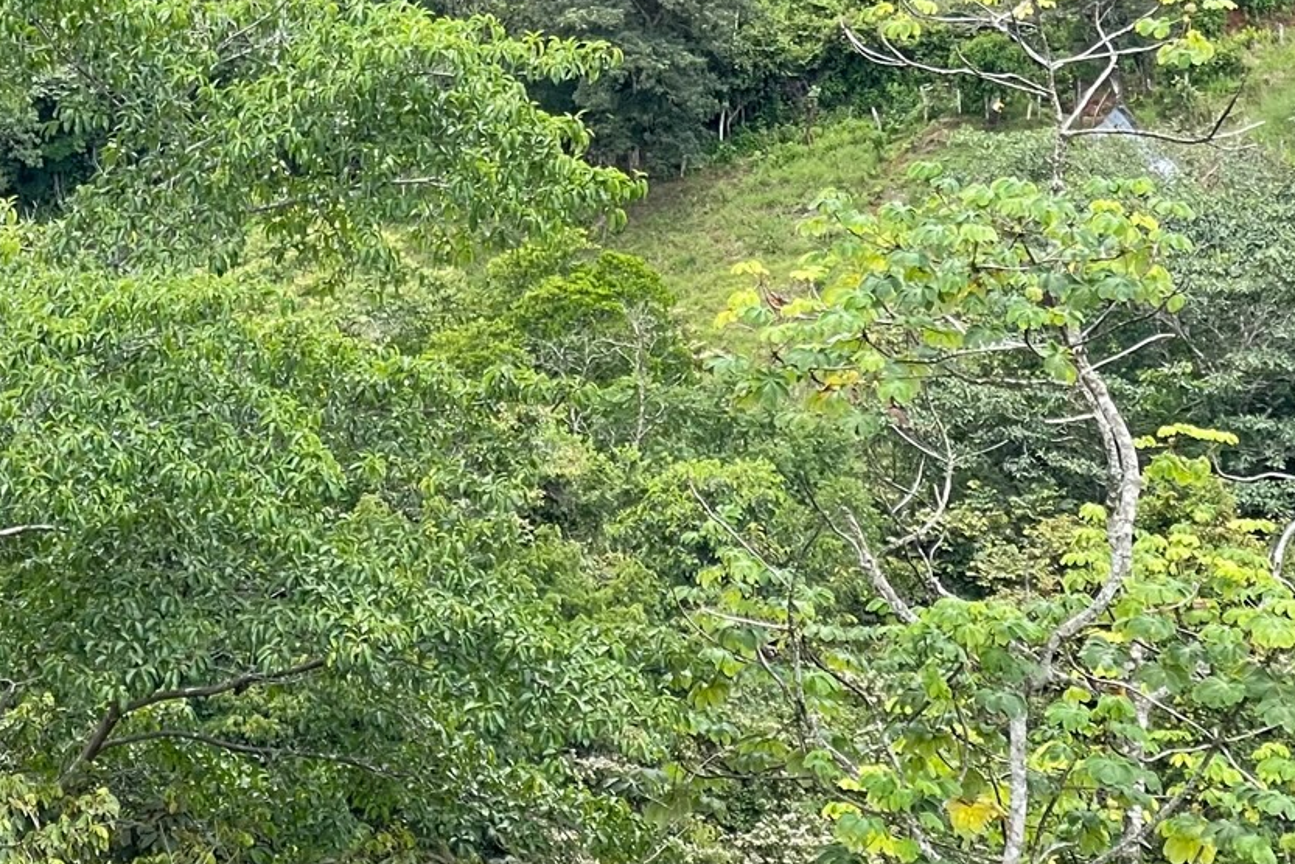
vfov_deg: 8.5
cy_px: 6
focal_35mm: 161
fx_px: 5793
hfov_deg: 12.5
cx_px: -152
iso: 20
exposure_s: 1/167
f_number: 2.2
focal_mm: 7.5
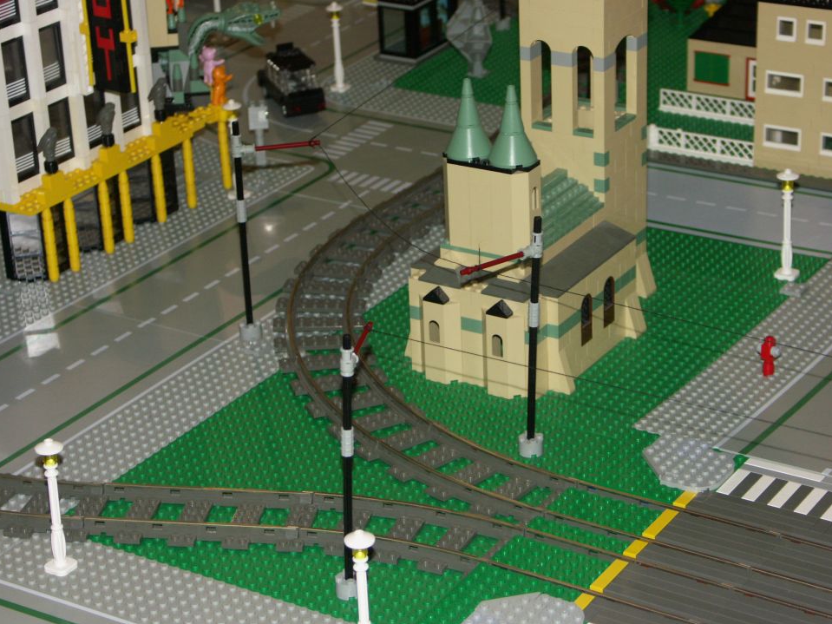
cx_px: 412
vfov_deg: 15.7
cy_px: 305
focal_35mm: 94
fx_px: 2259
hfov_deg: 20.9
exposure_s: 1/80
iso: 200
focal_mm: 22.43
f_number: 3.5
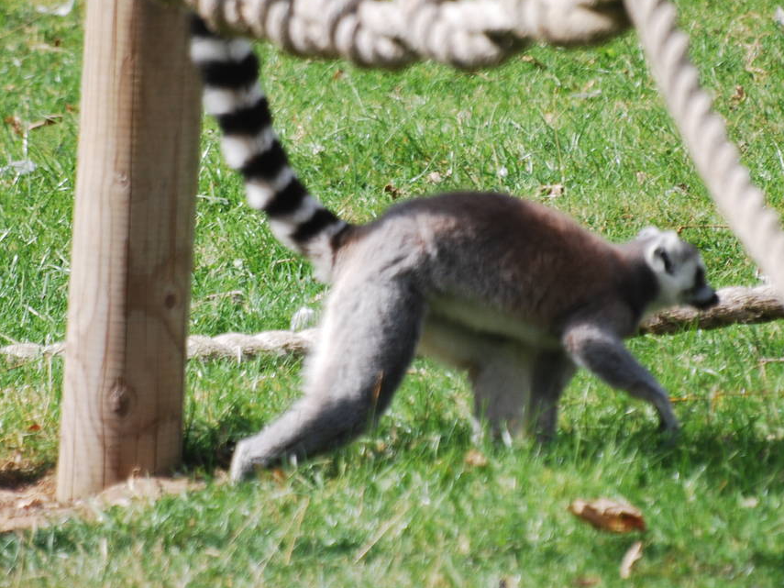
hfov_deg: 2.4
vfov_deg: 1.8
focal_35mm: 811
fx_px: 18365
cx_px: 367
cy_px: 200
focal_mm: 300
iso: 200
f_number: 5.6
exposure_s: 1/500
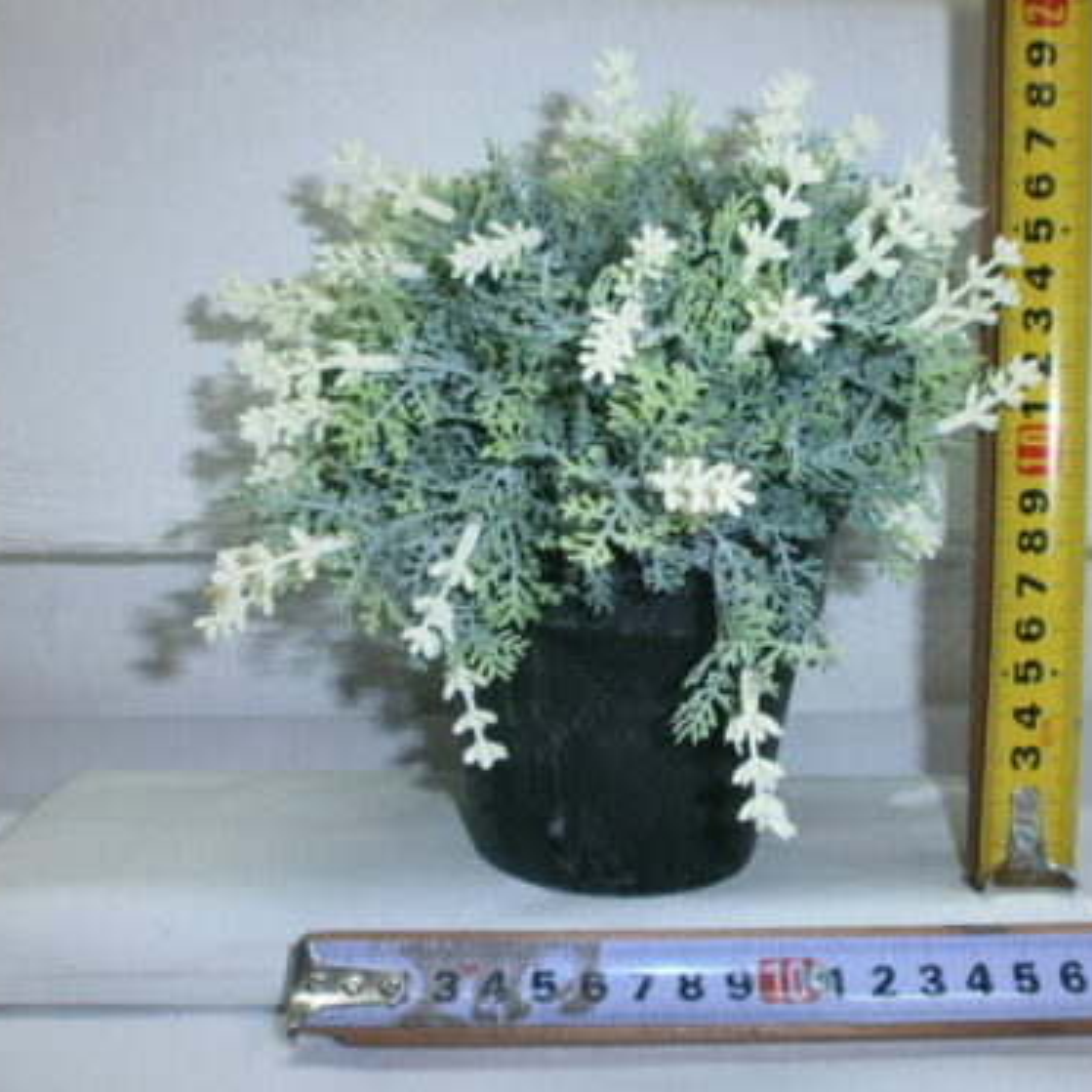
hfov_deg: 50.8
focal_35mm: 32
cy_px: 546
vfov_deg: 51.1
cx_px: 644
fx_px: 1142
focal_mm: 4.8
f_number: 2.9
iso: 125
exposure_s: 1/30
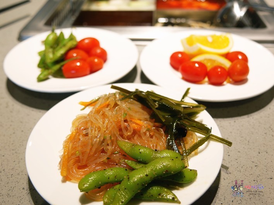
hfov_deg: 49.0
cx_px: 137
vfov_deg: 37.7
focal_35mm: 38
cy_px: 102
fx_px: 301
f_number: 3.8
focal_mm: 19
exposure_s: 1/50
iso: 200
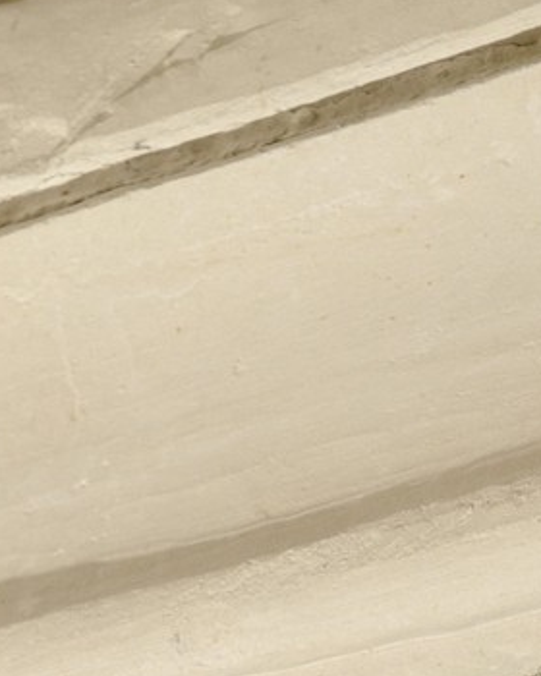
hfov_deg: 5.8
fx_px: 5324
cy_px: 1472
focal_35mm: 266
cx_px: 574
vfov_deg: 7.0
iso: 800
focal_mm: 62
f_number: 7.1
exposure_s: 1/15
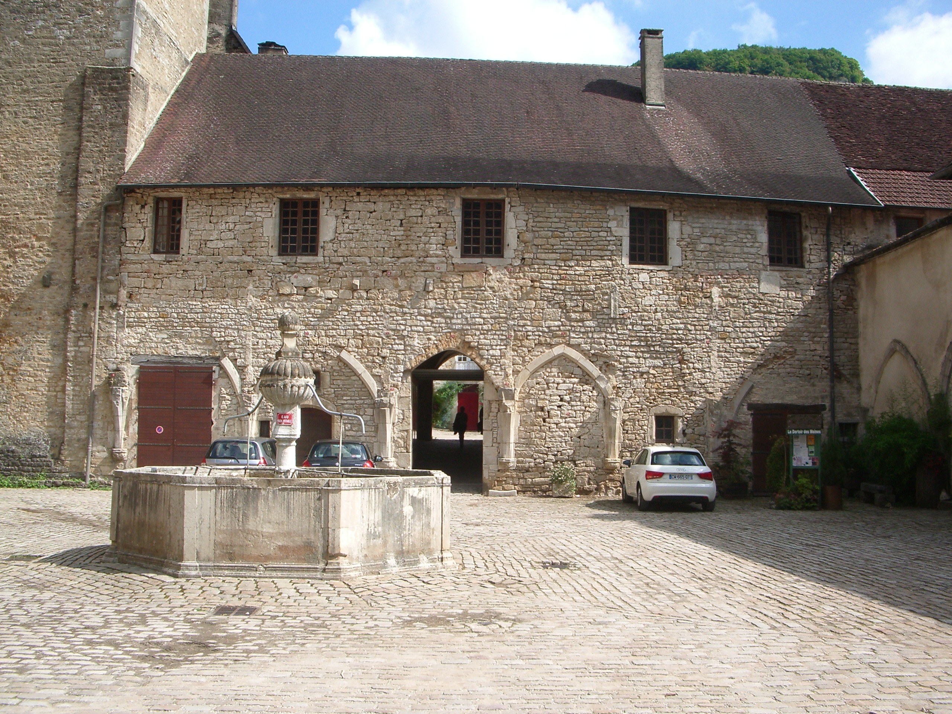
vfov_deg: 40.7
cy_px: 357
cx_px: 476
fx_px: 963
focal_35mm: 35
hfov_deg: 52.6
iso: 80
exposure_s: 1/320
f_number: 4.3
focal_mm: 5.8
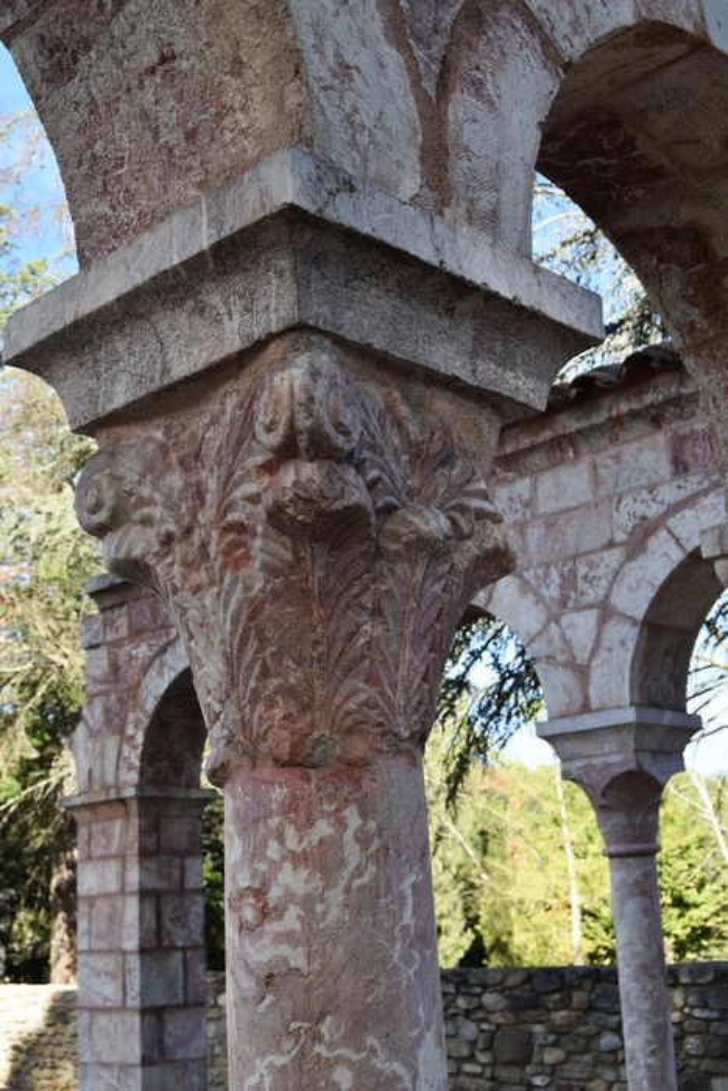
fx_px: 1364
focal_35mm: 45
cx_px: 364
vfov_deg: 43.6
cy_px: 546
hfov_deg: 29.9
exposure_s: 1/250
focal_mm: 30
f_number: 8
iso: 320
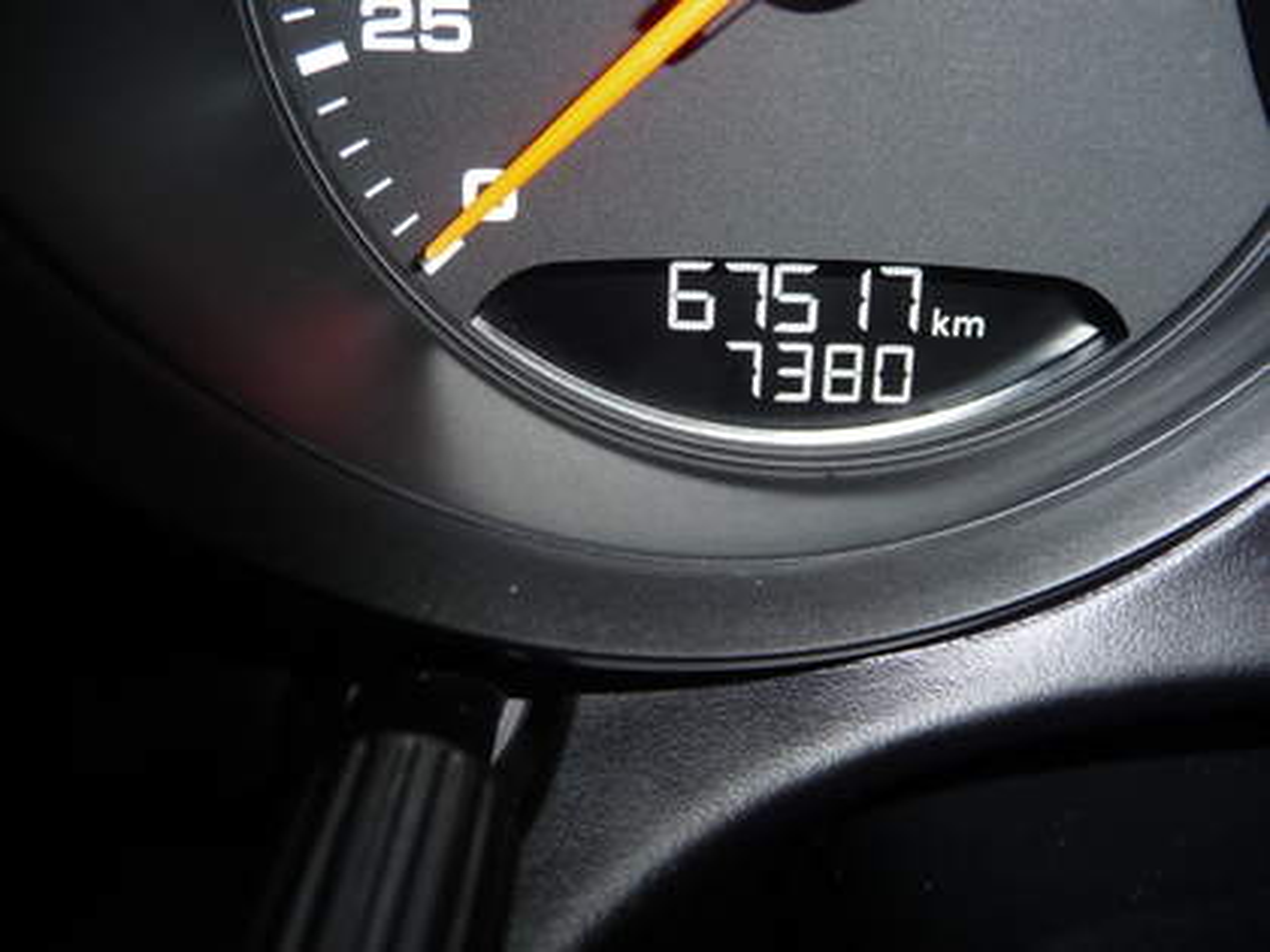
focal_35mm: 28
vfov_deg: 49.7
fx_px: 1027
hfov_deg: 63.4
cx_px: 635
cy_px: 476
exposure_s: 1/30
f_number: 3.3
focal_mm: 4.7
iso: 100
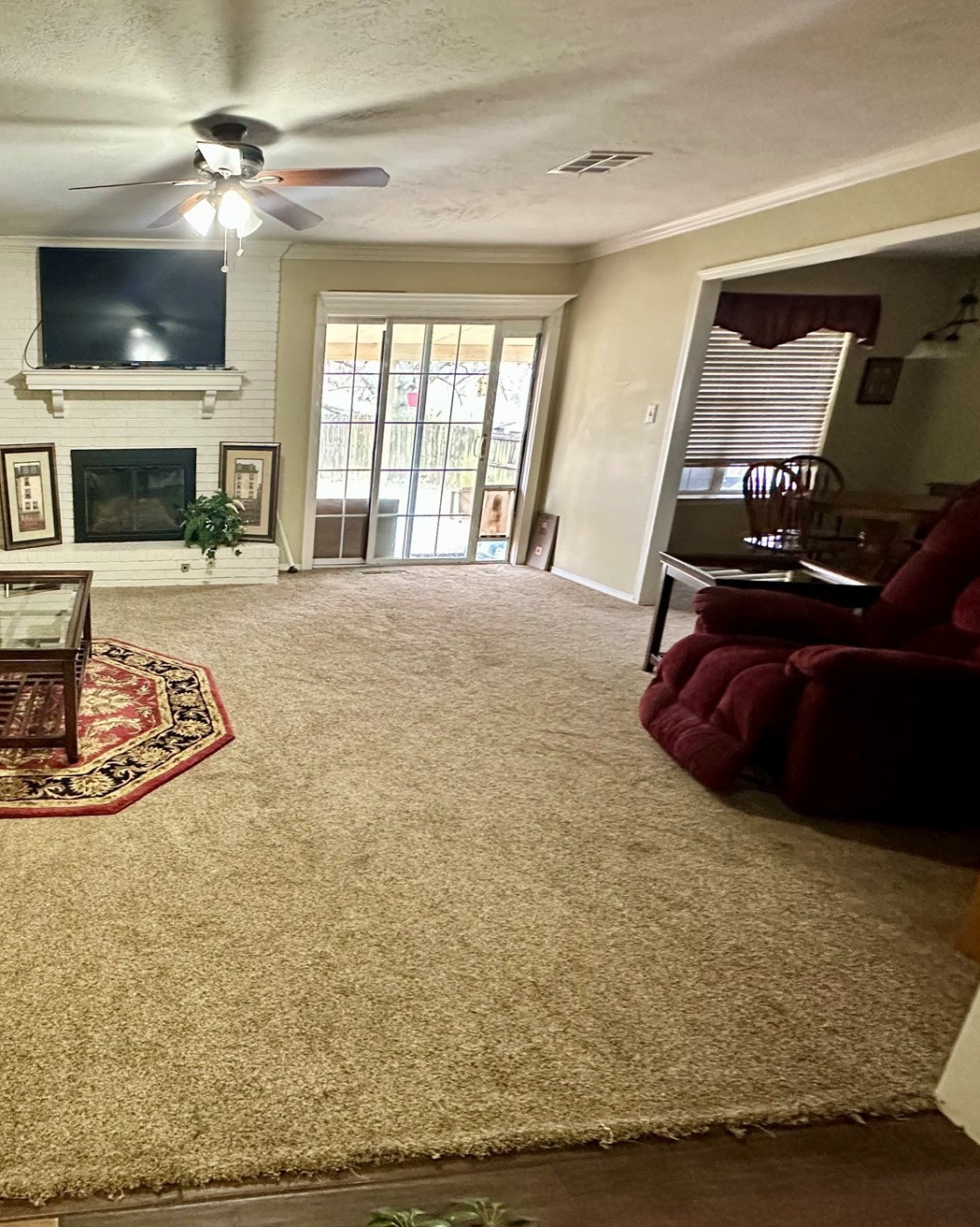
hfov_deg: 61.0
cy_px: 612
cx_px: 161
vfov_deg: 80.4
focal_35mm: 20
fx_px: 725
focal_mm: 2.22
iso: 800
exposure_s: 1/60
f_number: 2.2
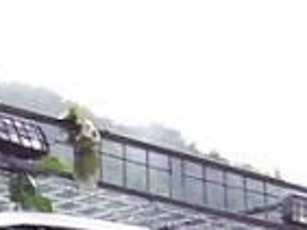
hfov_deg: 11.5
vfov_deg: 8.5
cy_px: 471
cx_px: -142
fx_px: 1465
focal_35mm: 165
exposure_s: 1/50
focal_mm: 5.85
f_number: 2.8
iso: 64
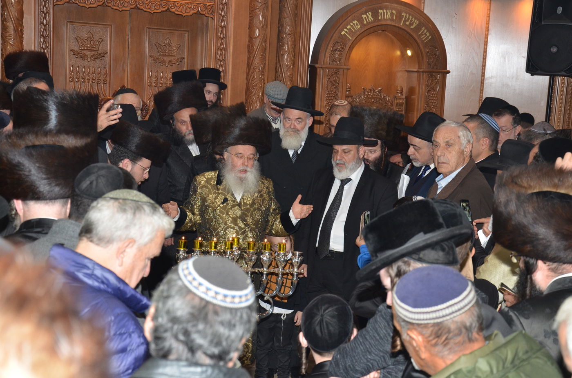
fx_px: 1189
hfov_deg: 27.1
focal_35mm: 75
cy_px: 189
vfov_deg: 18.1
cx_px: 286
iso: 640
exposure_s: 1/60
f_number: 6.3
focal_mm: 50
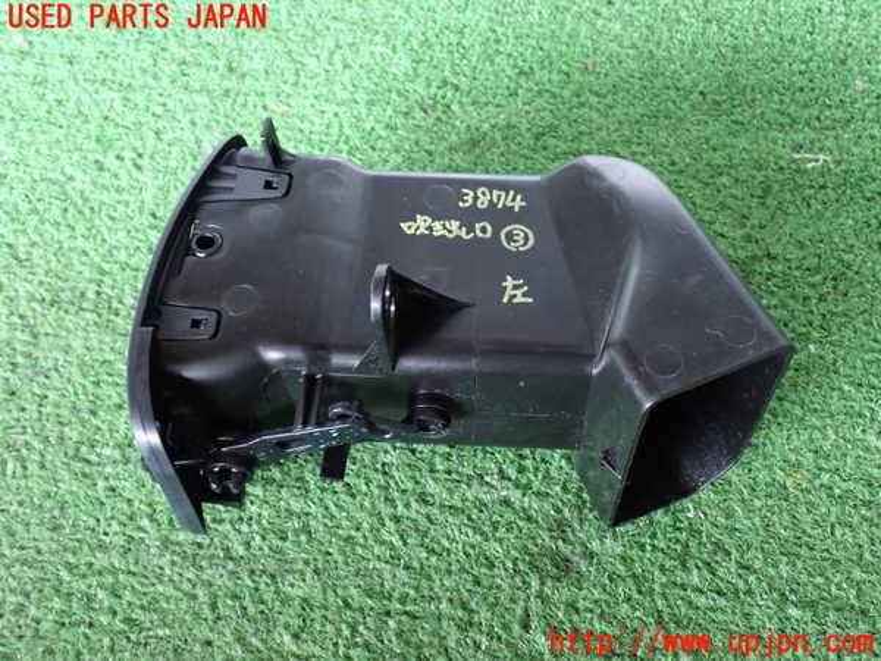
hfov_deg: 49.0
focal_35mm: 38
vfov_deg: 37.7
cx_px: 440
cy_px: 330
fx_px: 967
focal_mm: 6.83
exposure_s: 1/13
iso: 800
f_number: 2.7
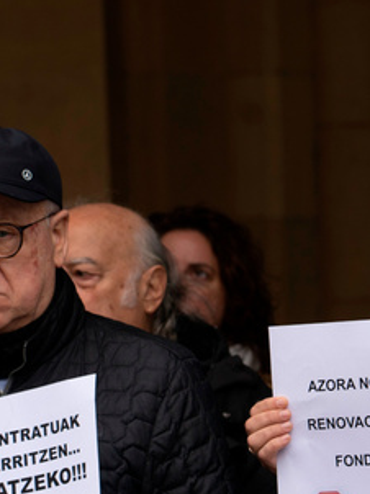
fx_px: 3368
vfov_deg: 8.4
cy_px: 286
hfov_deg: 6.3
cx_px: 406
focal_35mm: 236
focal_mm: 102
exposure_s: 1/250
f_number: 4.5
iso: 320
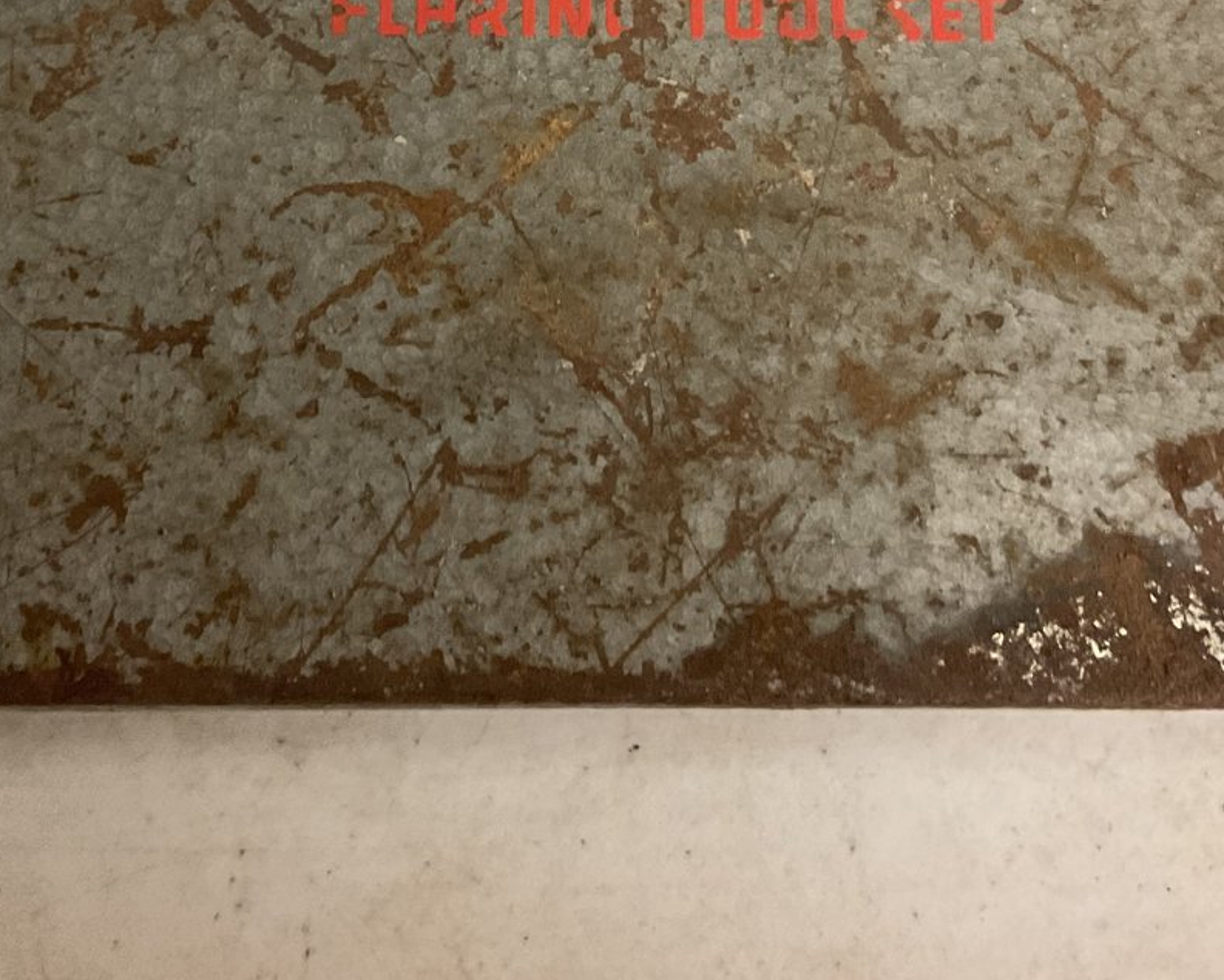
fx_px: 1957
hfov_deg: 34.7
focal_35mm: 54
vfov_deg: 27.2
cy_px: 107
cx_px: 614
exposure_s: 1/30
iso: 400
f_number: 1.8
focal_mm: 3
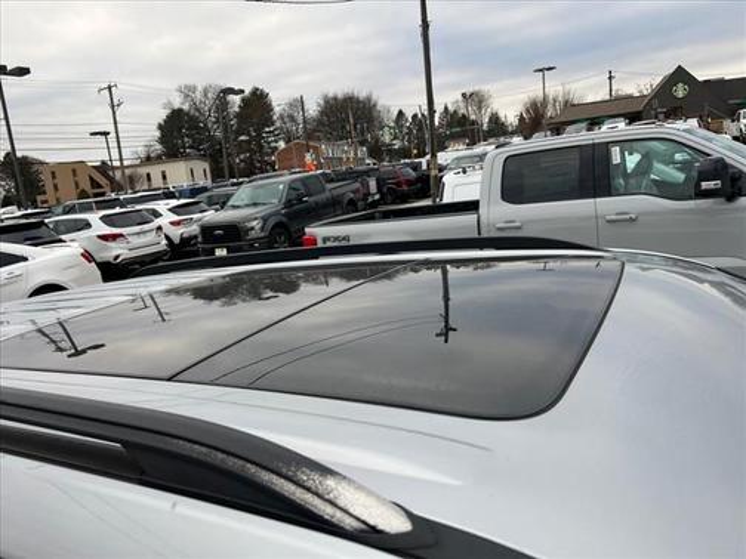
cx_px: 373
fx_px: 560
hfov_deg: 67.3
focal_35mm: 26
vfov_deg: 53.1
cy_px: 280
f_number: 1.5
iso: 50
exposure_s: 1/646
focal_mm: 5.7
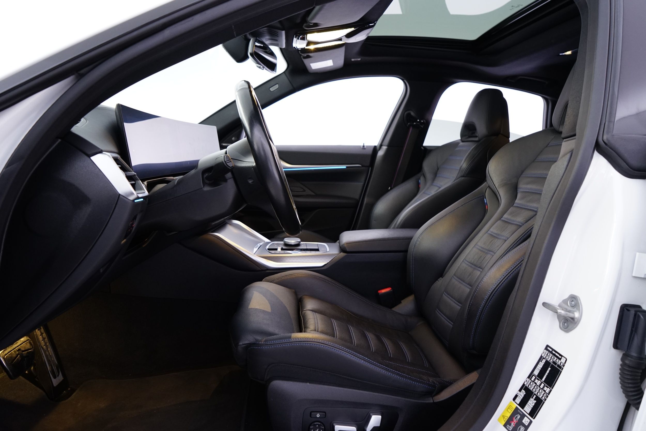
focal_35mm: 24
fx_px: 431
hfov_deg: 73.7
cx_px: 323
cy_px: 216
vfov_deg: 53.1
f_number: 5
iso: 1250
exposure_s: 1/8
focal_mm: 24
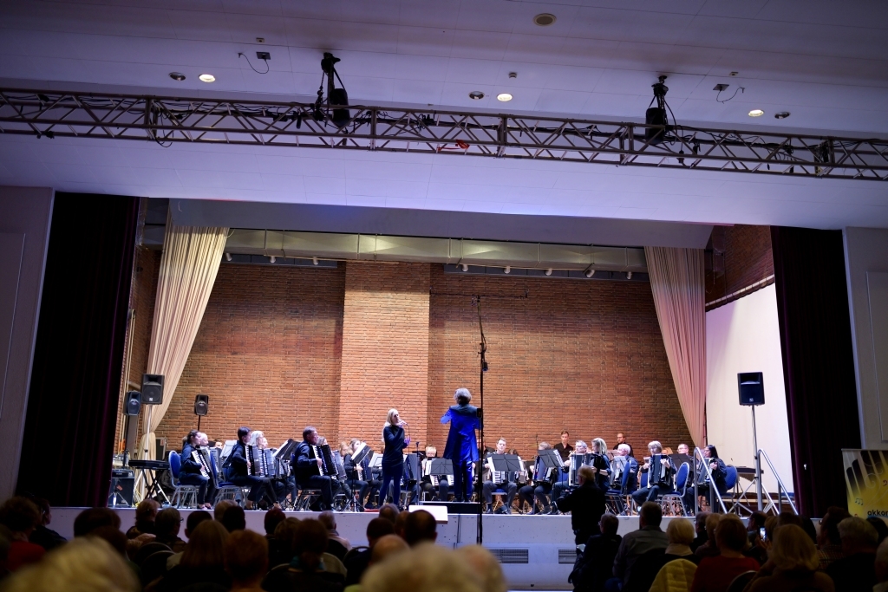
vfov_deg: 37.9
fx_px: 863
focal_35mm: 35
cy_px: 296
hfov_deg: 54.4
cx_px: 444
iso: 800
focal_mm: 35
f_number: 1.4
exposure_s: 1/125
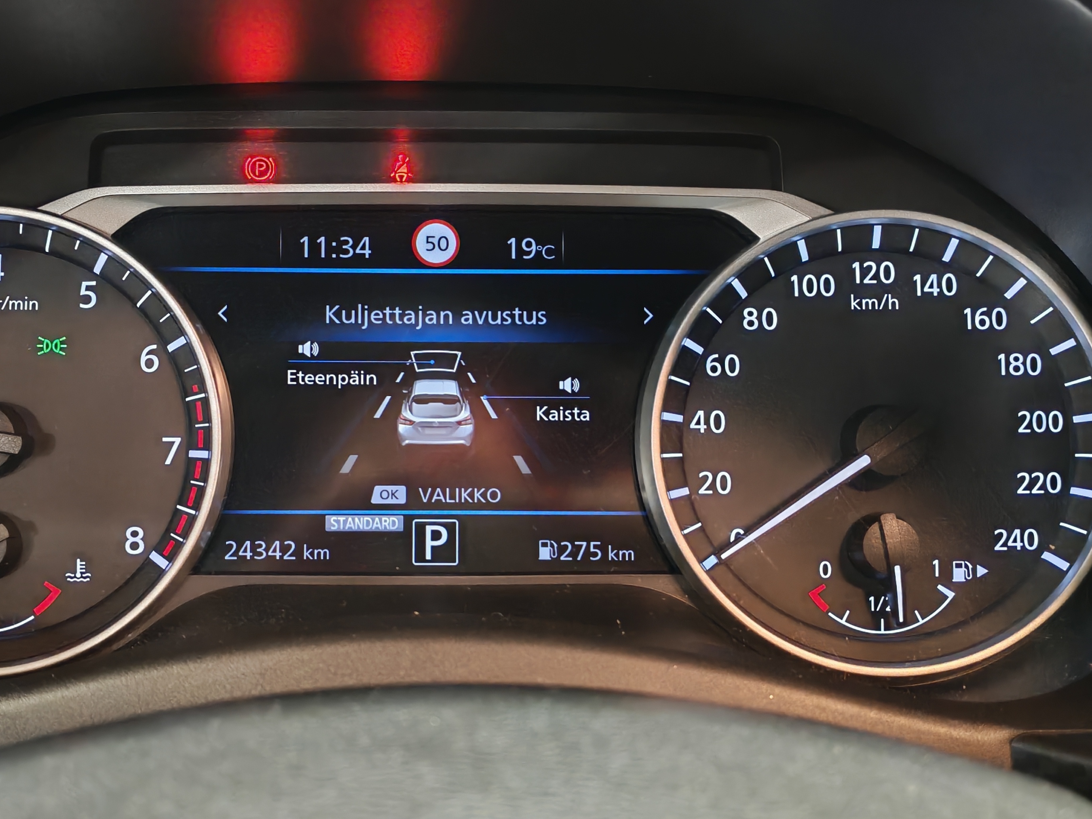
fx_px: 1546
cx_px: 427
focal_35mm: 49
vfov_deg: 29.7
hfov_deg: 38.7
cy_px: 426
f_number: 1.9
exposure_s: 1/33.3
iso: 2747
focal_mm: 6.12
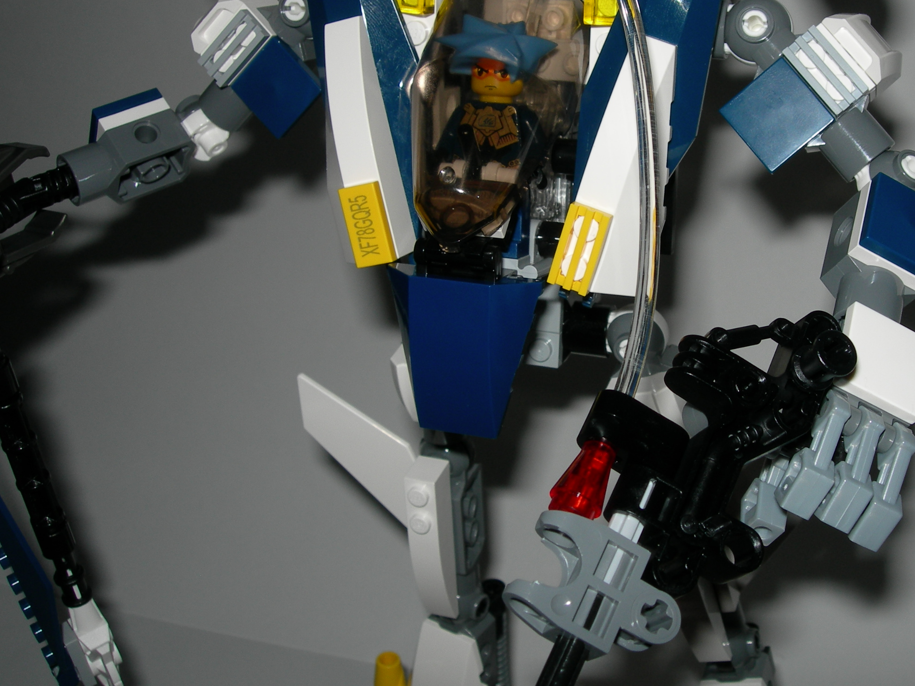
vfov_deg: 29.0
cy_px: 248
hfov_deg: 37.8
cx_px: 601
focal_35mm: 50
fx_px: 1321
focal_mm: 7.8
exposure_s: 1/60.1
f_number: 4.8
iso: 50
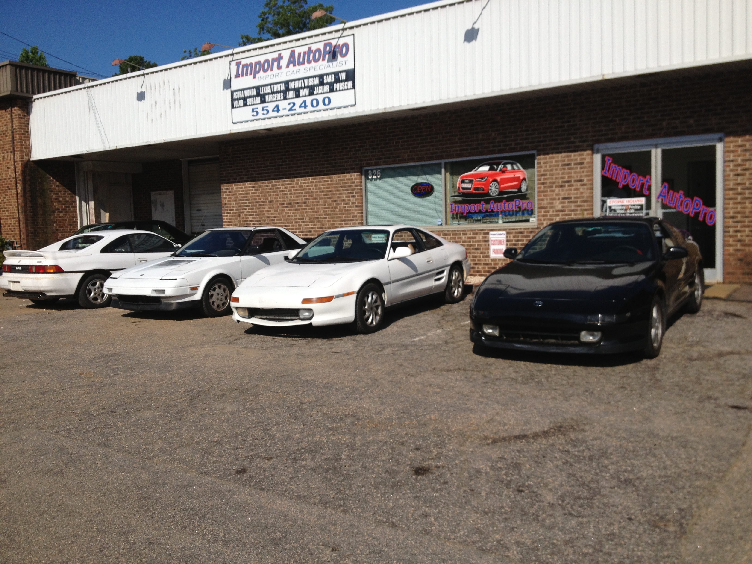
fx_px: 760
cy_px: 282
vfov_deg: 40.7
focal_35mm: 35
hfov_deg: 52.6
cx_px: 376
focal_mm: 4.28
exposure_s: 1/3247
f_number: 2.4
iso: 50
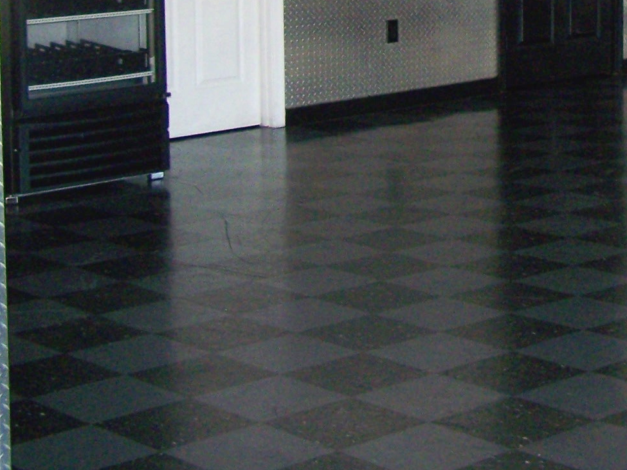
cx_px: 641
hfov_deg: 18.9
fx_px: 1829
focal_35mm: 101
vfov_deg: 14.3
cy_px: -73
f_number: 2.8
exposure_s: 1/60
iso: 160
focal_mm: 6.3
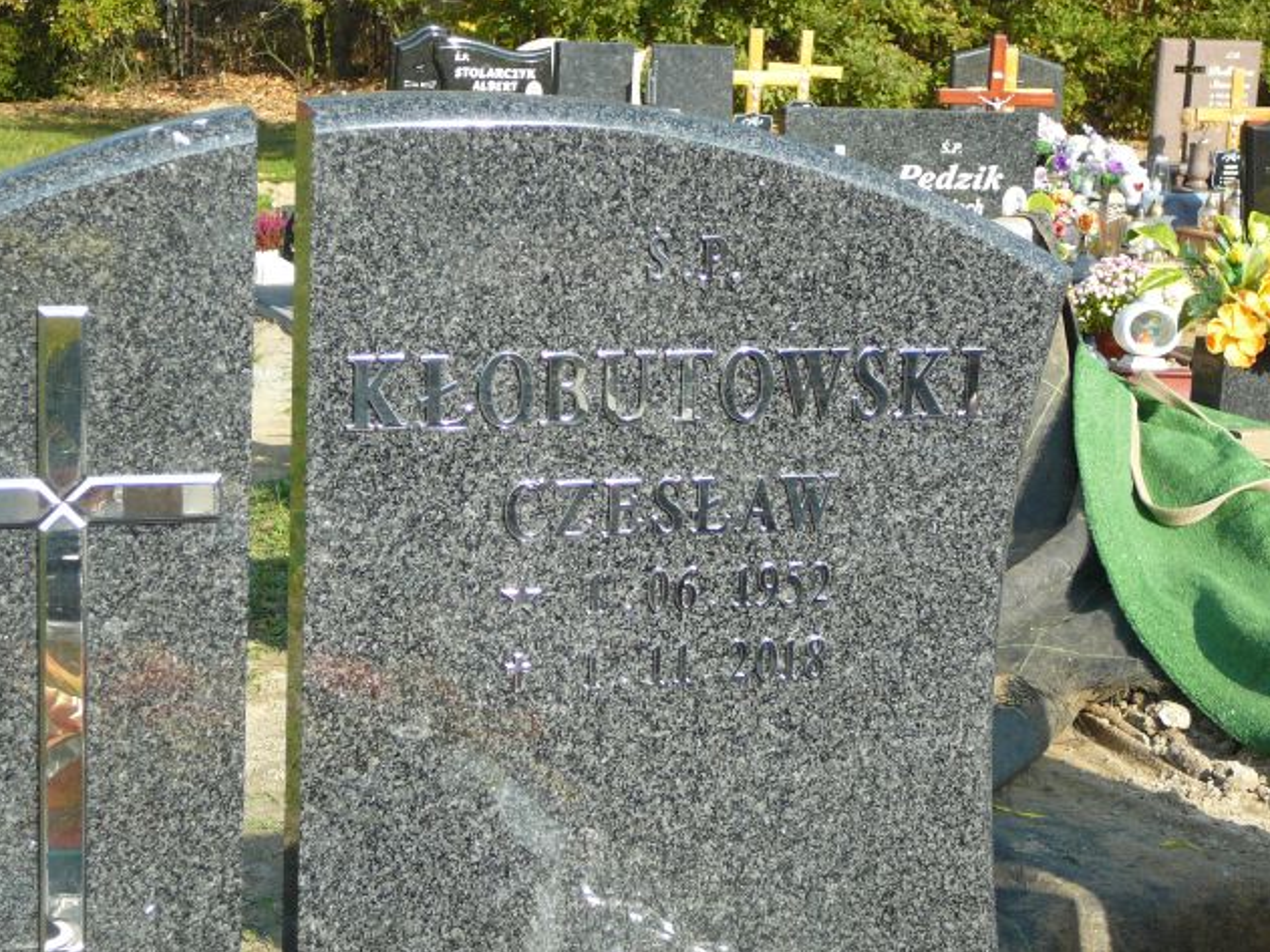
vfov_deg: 20.4
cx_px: 628
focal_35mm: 72
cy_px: 479
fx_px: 2641
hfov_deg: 27.0
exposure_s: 1/400
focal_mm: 10.5
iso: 80
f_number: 3.7
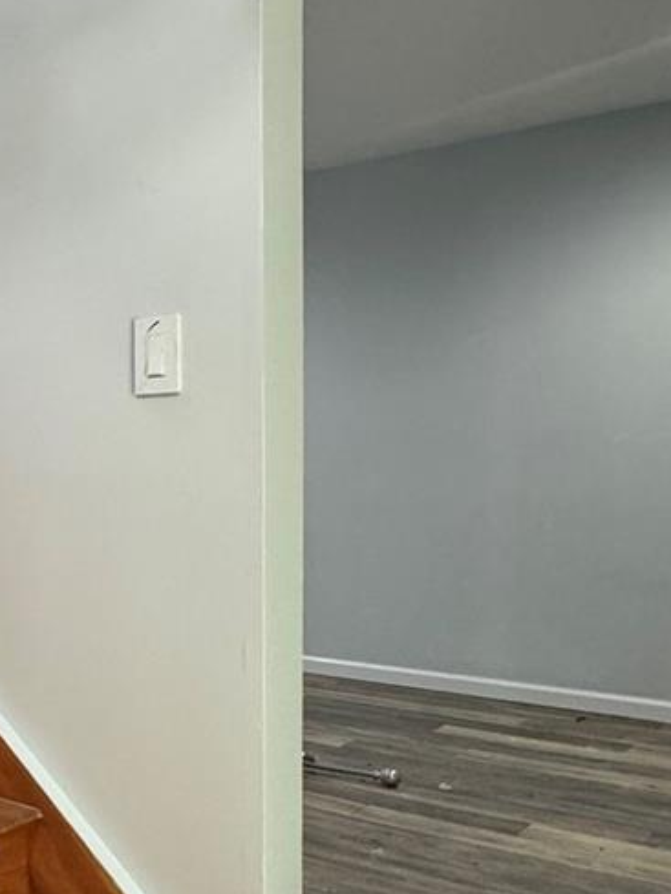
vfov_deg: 42.9
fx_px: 1137
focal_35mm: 44
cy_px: 503
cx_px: -219
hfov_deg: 27.1
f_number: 2.2
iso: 320
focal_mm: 2.22
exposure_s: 1/120
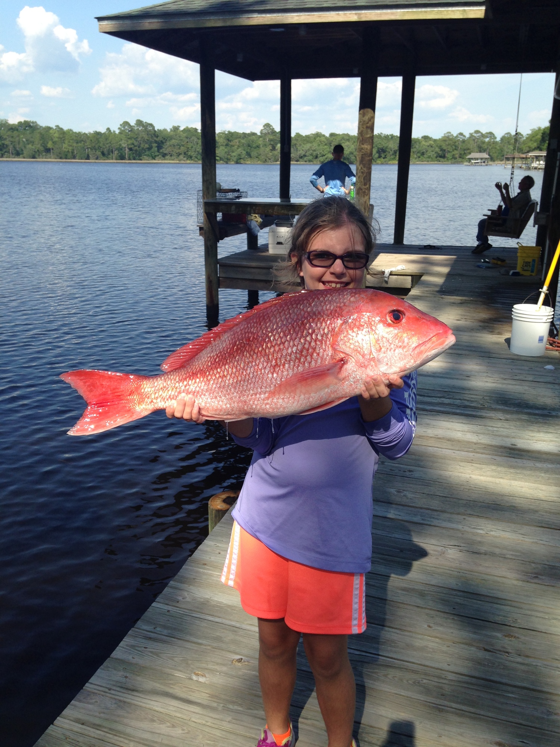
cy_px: 374
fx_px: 712
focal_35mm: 33
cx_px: 280
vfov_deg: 55.4
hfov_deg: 42.9
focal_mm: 4.12
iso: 50
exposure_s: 1/985
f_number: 2.4
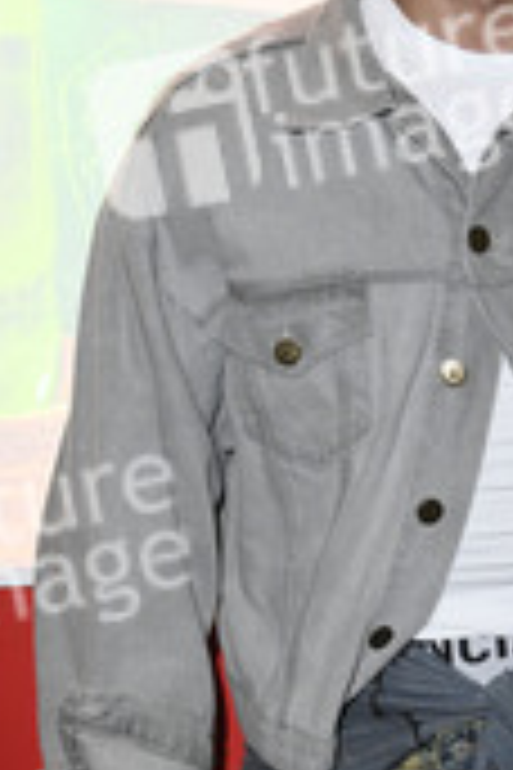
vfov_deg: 19.8
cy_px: 338
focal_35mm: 103
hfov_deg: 13.2
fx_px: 2201
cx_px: 450
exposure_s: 1/250
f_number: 5.6
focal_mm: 44
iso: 4000
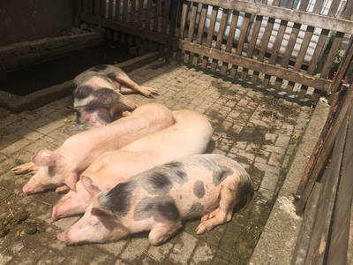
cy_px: 132
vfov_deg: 48.2
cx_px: 176
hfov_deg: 61.7
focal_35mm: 29
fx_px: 296
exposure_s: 1/2079
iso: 25
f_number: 2.2
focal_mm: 4.15
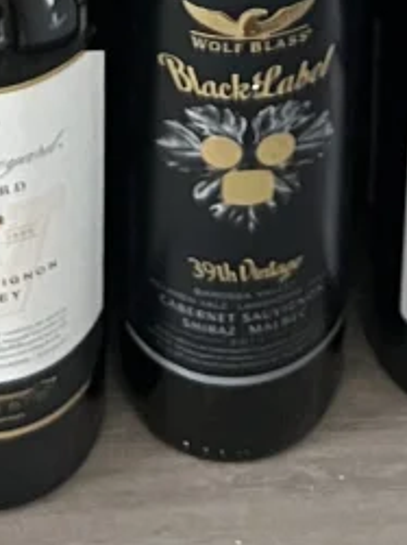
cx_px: 218
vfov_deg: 10.5
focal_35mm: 150
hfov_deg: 9.9
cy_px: -929
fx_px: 2356
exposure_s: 1/55
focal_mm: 5.7
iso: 500
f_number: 1.5
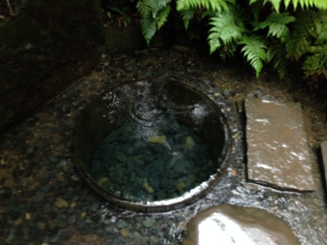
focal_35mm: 35
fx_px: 331
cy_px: 122
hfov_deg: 52.6
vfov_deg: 40.7
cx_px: 164
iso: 400
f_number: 2.4
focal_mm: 4.28
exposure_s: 1/20
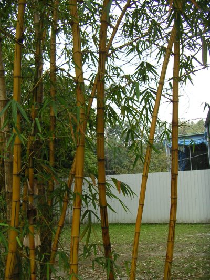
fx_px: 315
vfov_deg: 47.9
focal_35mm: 39
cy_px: 140
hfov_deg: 36.8
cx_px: 105
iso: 64
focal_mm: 5.1
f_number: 2.9
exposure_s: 1/350
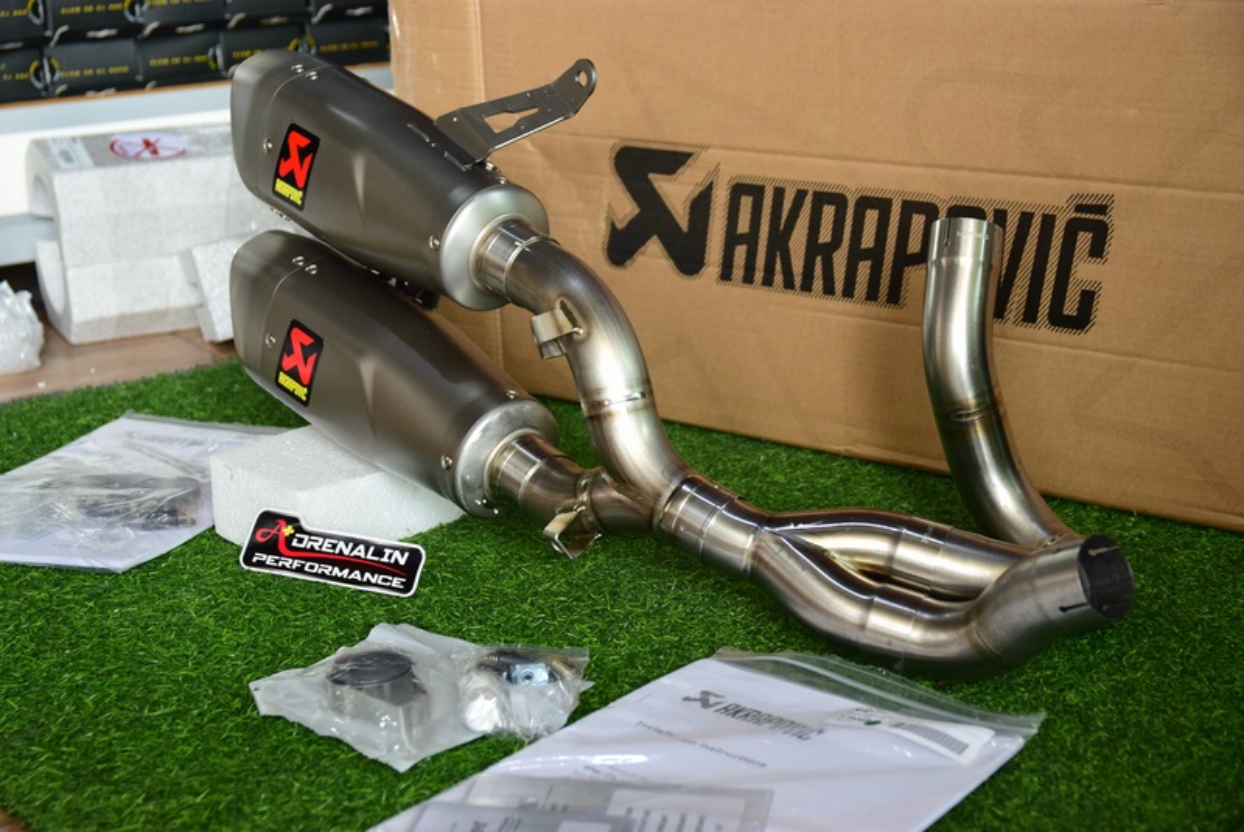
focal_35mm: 60
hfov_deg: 33.4
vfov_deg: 22.7
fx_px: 2075
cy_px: 416
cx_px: 622
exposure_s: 1/125
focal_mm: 40
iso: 1250
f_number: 4.5
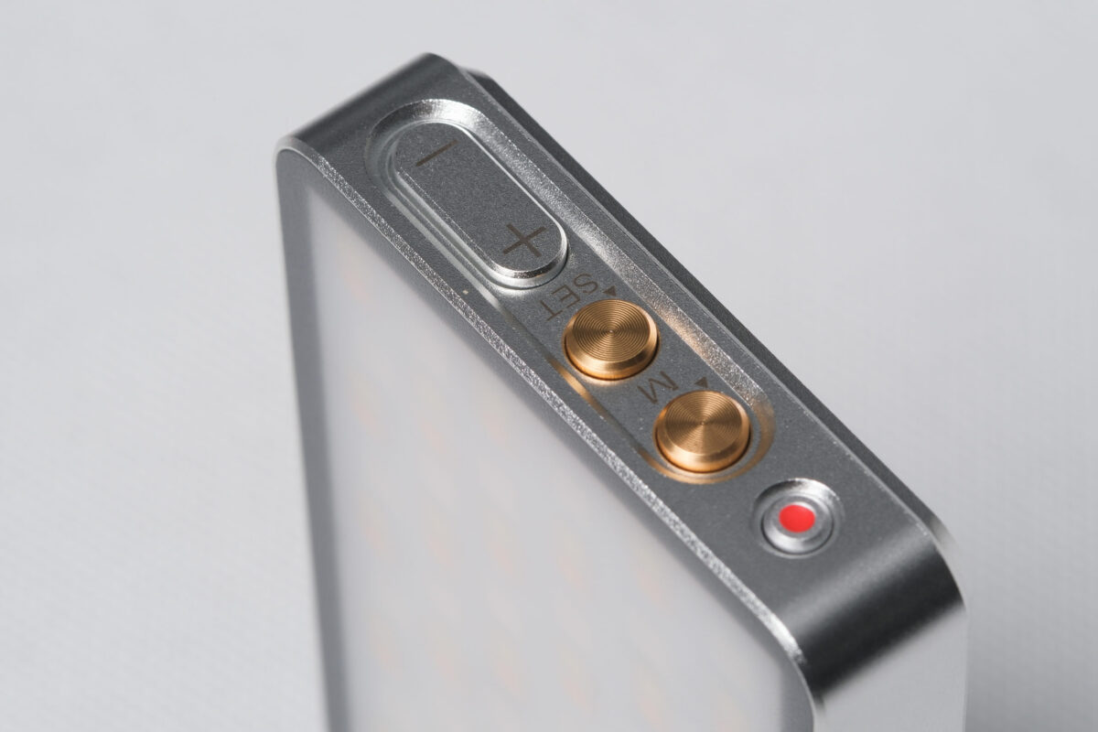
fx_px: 4575
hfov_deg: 13.7
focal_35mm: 150
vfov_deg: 9.1
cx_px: 549
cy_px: 366
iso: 160
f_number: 7.1
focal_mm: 100
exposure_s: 1/6
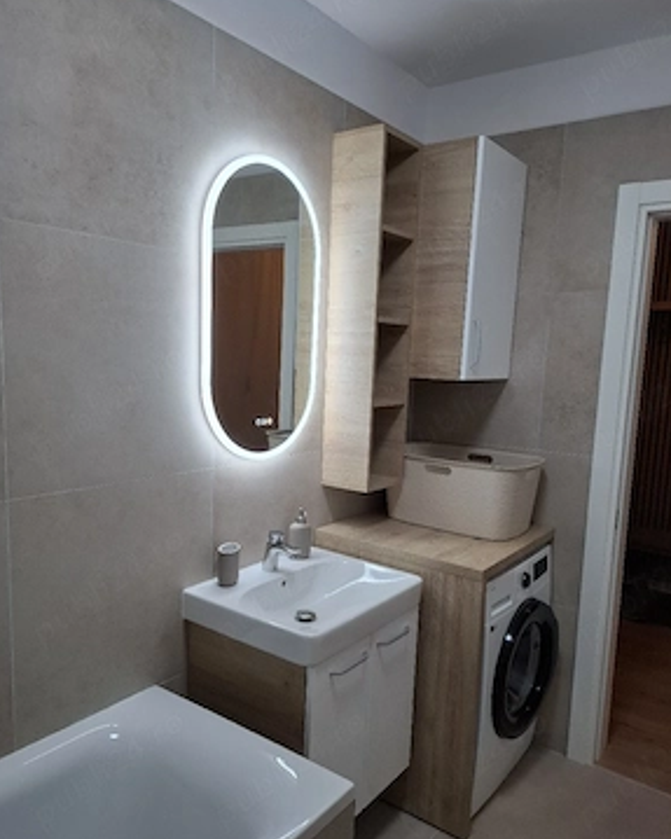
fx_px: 621
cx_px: 337
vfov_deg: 68.1
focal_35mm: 25
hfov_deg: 56.8
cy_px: 432
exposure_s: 1/100
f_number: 1.8
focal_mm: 5.54
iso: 125
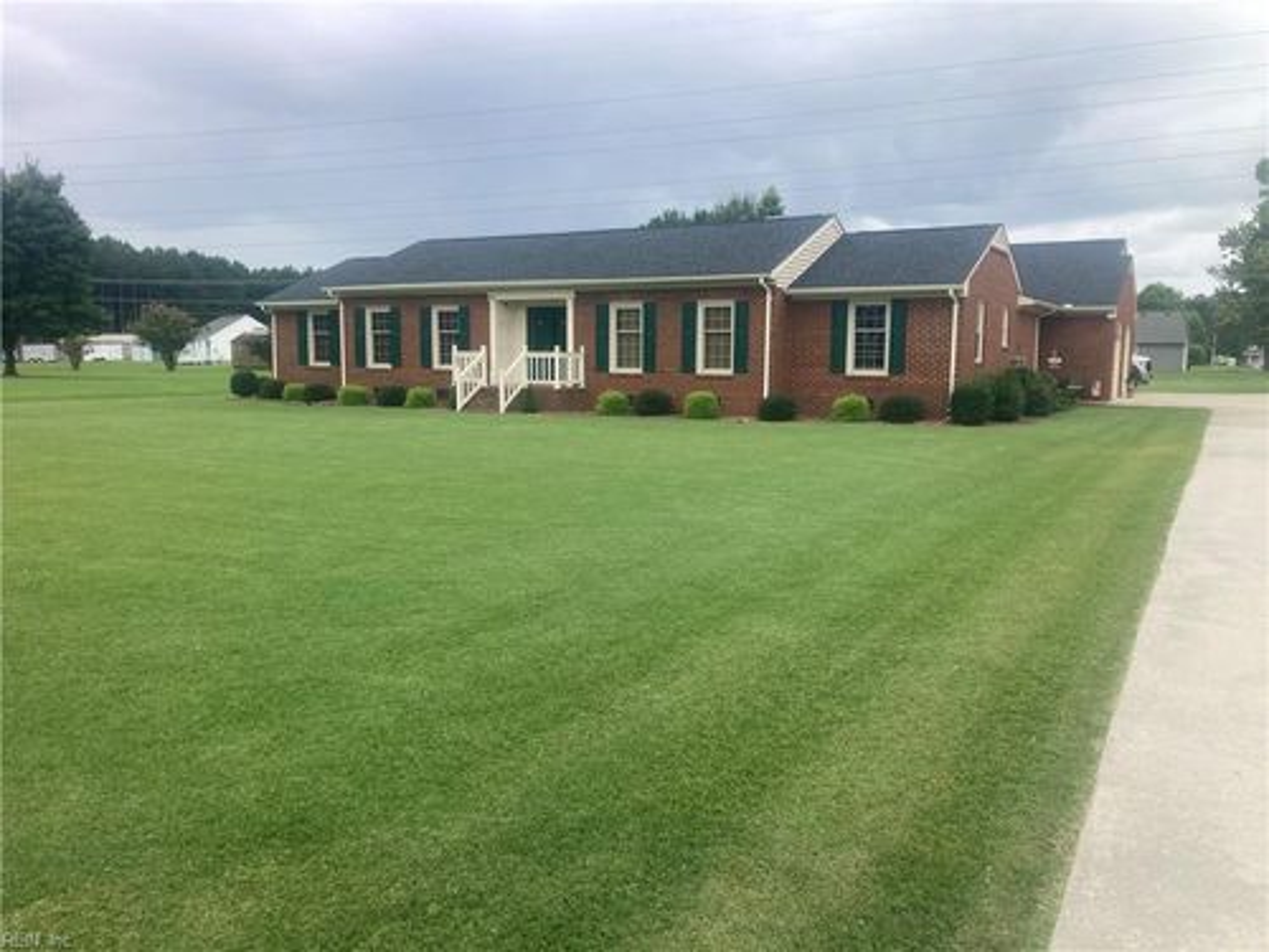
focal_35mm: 28
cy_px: 476
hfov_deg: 63.4
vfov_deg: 49.7
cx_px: 634
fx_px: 1026
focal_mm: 3.99
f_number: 1.8
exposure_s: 1/571
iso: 20
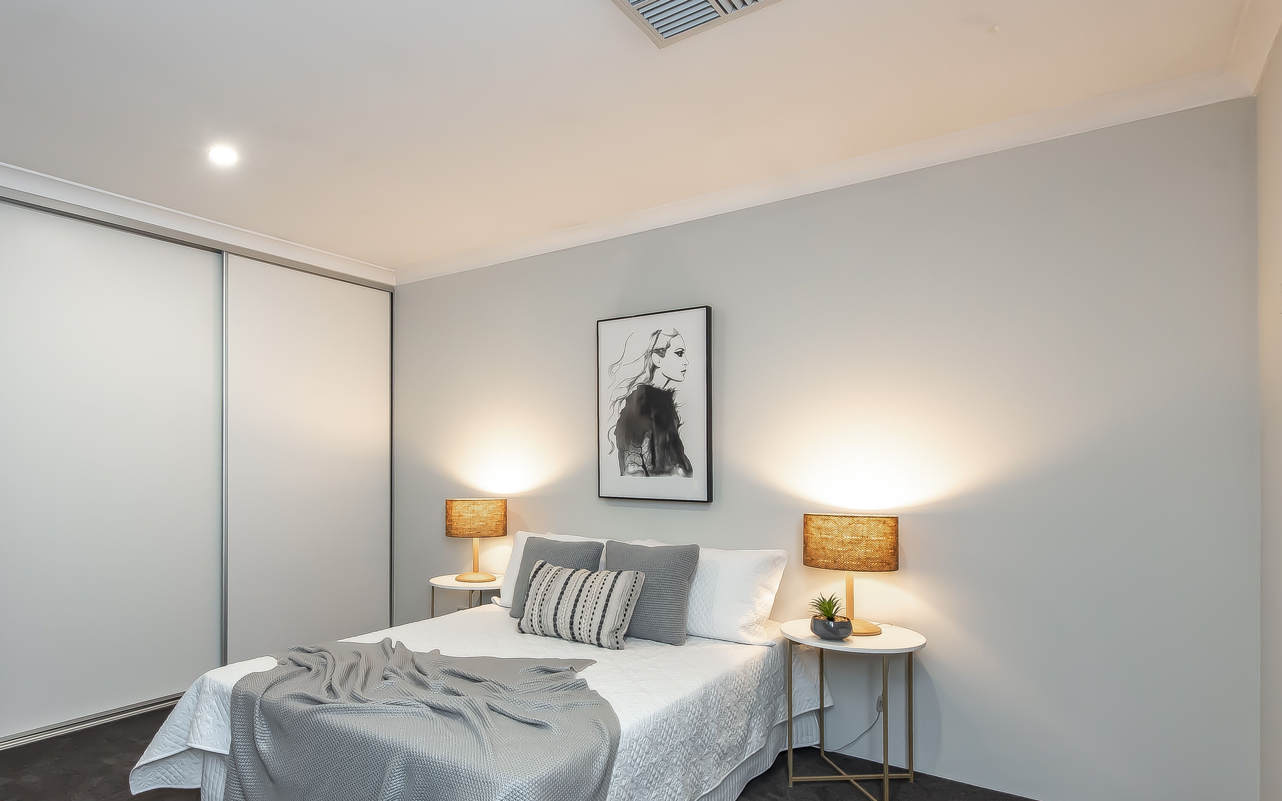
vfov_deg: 57.1
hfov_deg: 81.6
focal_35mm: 21
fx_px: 734
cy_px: 443
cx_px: 536
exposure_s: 1/13
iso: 800
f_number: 13
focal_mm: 15
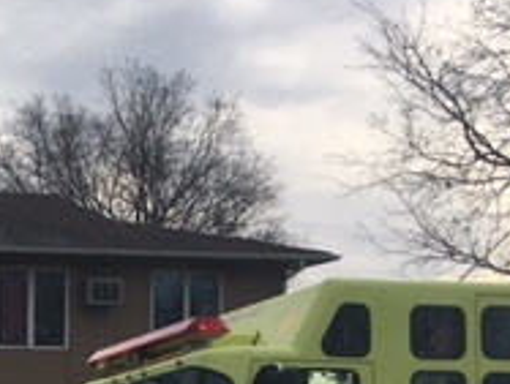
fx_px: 1461
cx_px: -202
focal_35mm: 99
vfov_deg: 14.4
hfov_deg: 18.1
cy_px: 504
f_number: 2.2
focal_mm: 4.15
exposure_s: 1/2331
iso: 25
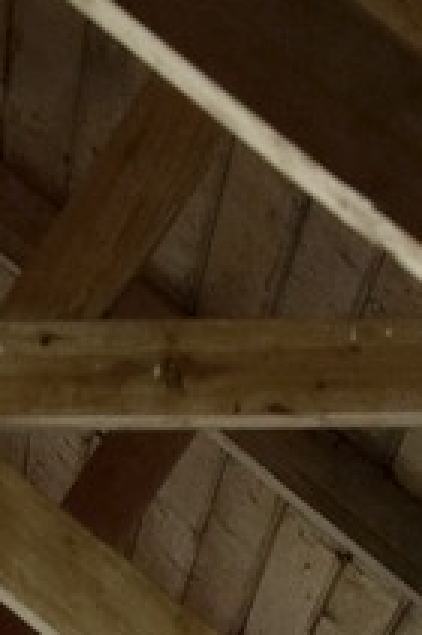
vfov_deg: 6.3
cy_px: 1857
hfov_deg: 4.5
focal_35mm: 303
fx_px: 5345
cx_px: -157
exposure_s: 1/100
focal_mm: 40
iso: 800
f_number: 4.5
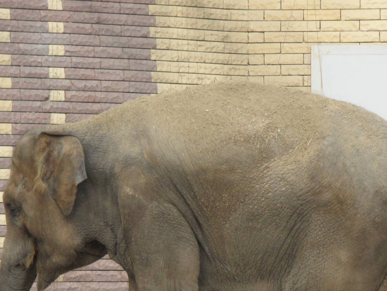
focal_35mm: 511
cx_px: 237
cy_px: 247
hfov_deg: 3.9
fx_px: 5715
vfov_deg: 2.9
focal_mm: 49.4
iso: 200
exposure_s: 1/500
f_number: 5.4
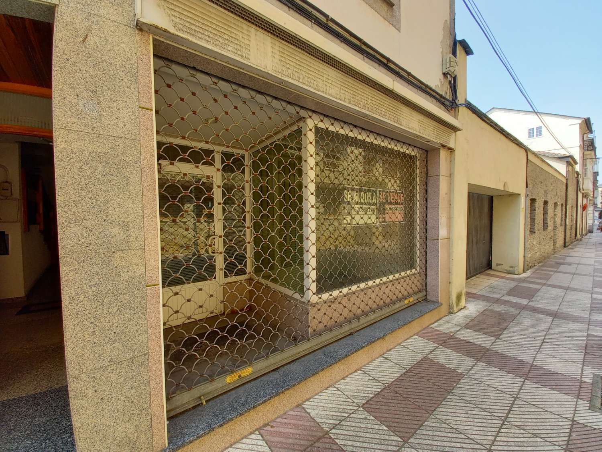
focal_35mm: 13
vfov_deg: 89.9
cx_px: 301
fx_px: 226
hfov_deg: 106.2
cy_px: 226
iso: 40
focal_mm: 1.42
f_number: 2.2
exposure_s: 1/186
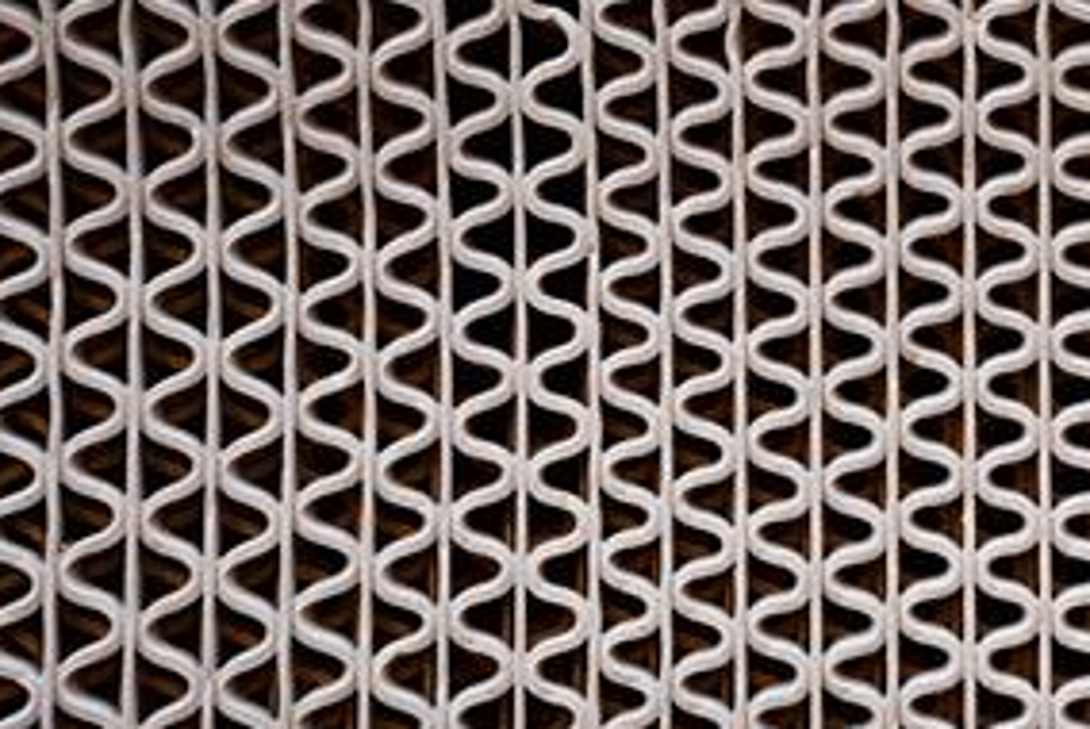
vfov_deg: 8.9
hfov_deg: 13.2
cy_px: 299
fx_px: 4698
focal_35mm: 155
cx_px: 894
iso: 640
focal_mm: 62
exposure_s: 1/125
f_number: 5.6
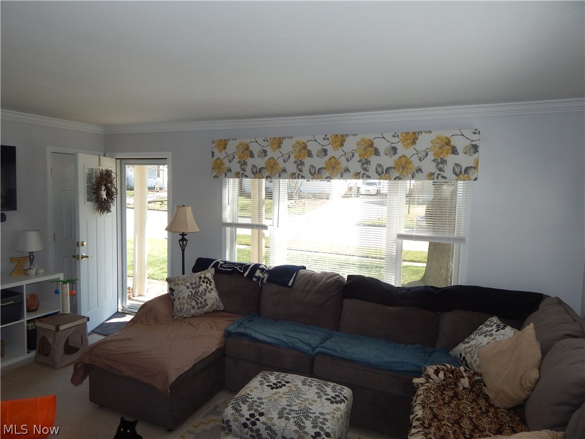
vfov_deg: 61.1
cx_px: 292
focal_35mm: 22
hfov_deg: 76.4
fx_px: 372
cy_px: 220
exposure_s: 1/200
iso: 125
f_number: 3
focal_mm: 4
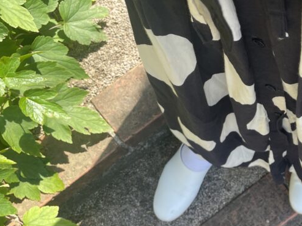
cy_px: 146
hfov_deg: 32.8
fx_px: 471
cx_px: 298
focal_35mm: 54
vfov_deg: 26.9
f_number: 1.6
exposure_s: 1/321
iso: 32
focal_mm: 4.2
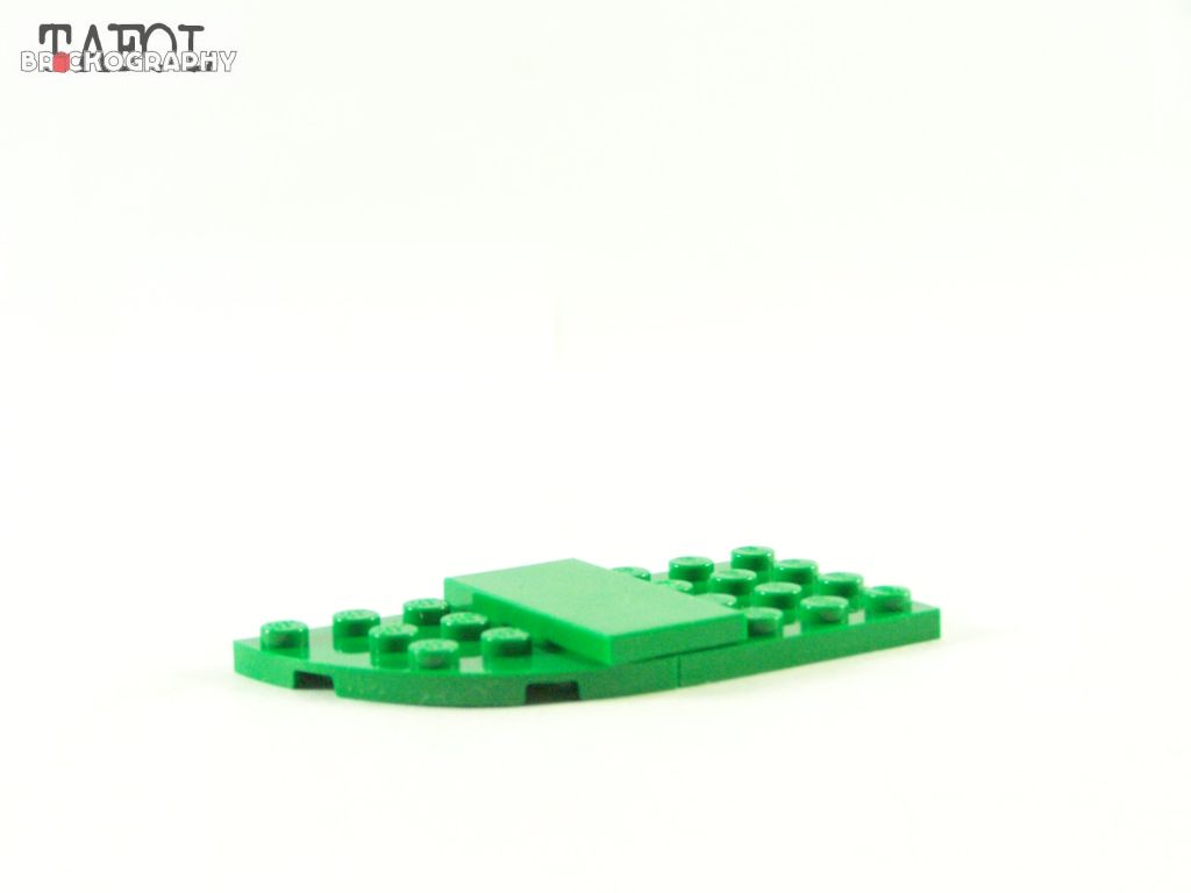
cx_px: 596
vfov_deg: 18.0
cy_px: 446
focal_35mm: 82
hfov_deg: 23.8
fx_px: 2821
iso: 400
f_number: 3.6
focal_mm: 13.7
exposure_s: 1/60
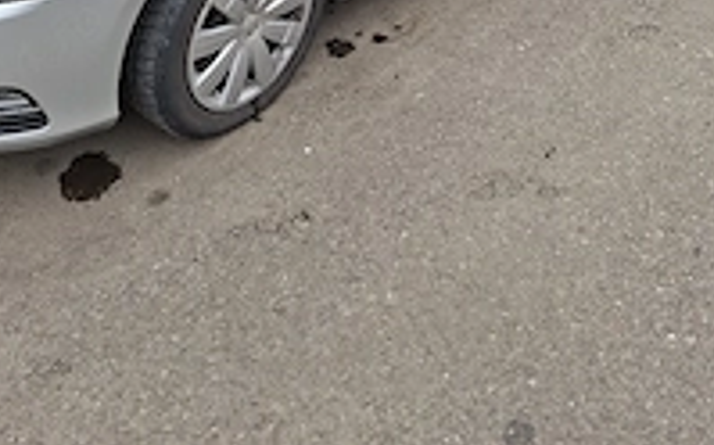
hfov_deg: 41.1
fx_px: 953
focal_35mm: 49
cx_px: 337
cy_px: -147
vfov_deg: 23.1
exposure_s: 1/588
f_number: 1.8
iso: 50
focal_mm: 5.54
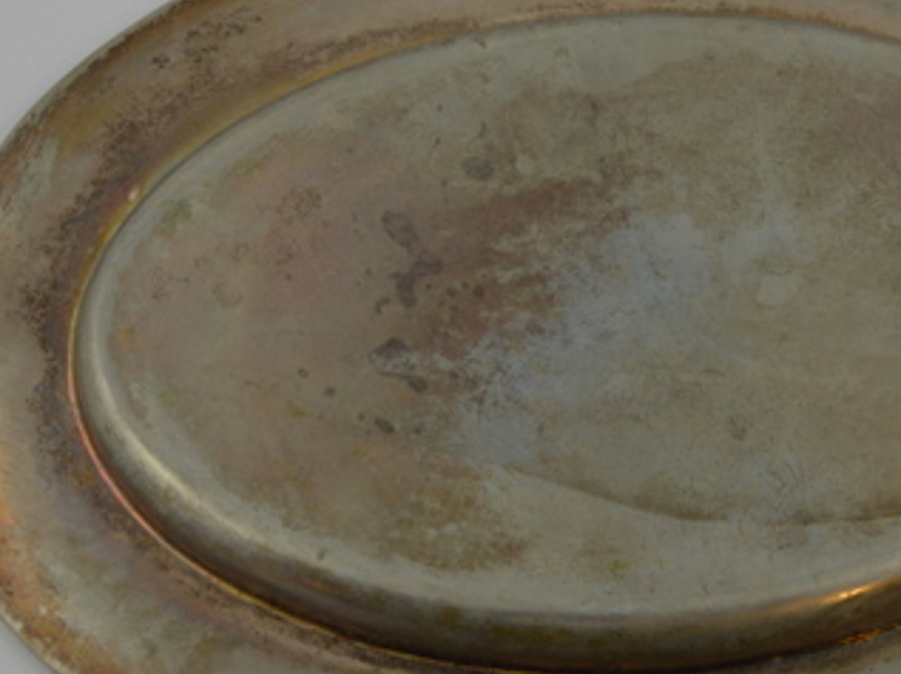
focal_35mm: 102
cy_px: 284
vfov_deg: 14.5
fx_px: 2652
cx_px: 648
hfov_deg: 19.2
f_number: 5
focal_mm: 32
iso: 400
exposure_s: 1/100
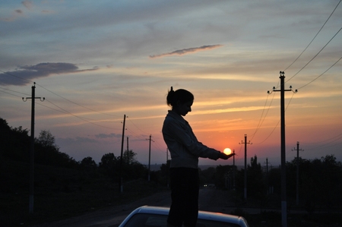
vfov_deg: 16.5
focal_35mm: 82
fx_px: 783
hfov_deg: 24.6
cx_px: 171
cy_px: 114
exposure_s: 1/320
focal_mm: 55
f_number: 5.6
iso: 800
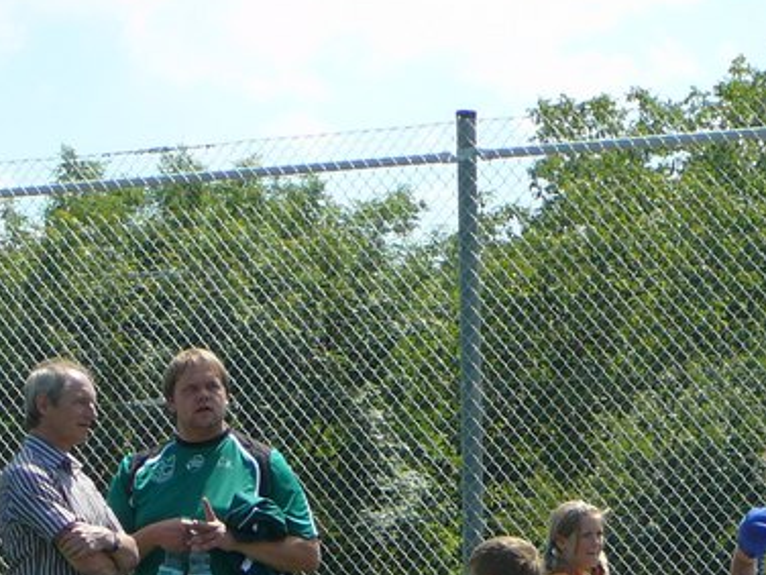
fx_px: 3828
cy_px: 638
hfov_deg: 11.3
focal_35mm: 173
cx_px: 707
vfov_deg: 8.5
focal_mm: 9.7
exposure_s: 1/640
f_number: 3.6
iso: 80
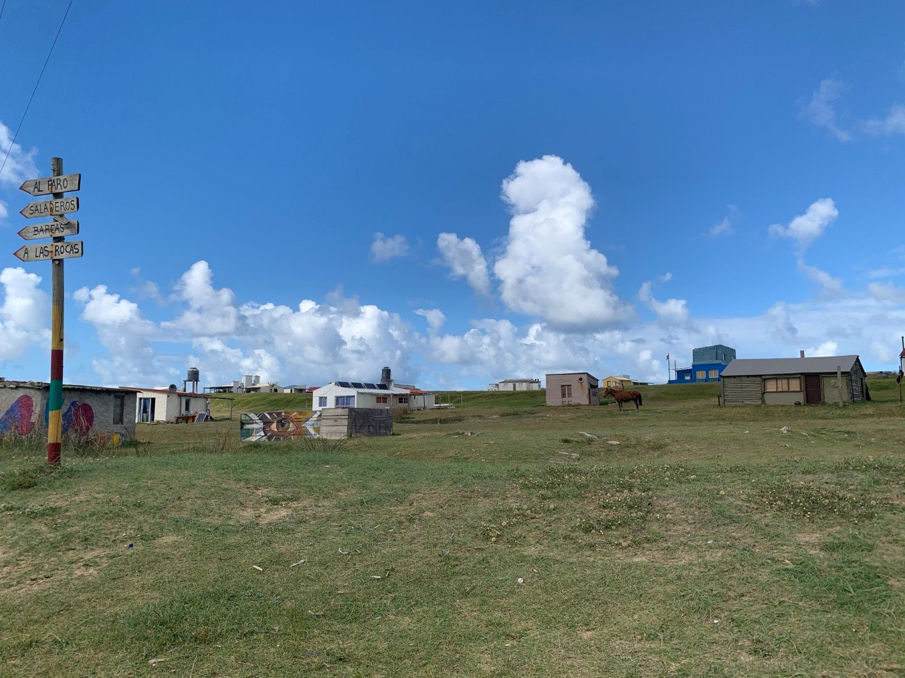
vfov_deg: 53.1
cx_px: 452
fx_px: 680
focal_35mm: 26
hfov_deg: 67.3
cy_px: 339
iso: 25
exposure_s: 1/2611
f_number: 1.8
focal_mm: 4.25
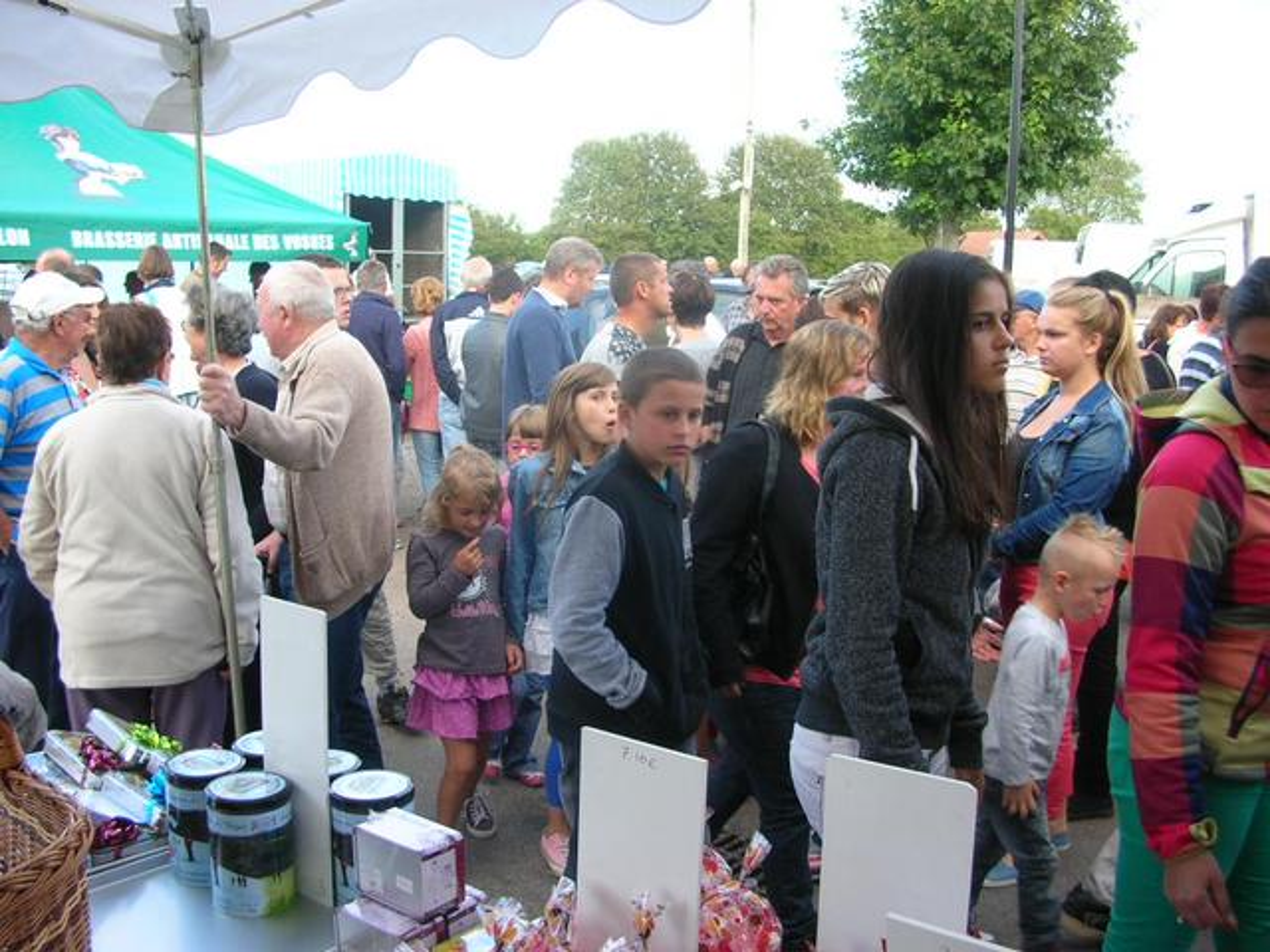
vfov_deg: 40.7
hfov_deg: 52.6
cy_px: 476
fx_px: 1284
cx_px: 635
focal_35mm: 35
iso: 50
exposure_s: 1/81.5
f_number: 2.8
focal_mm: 5.8
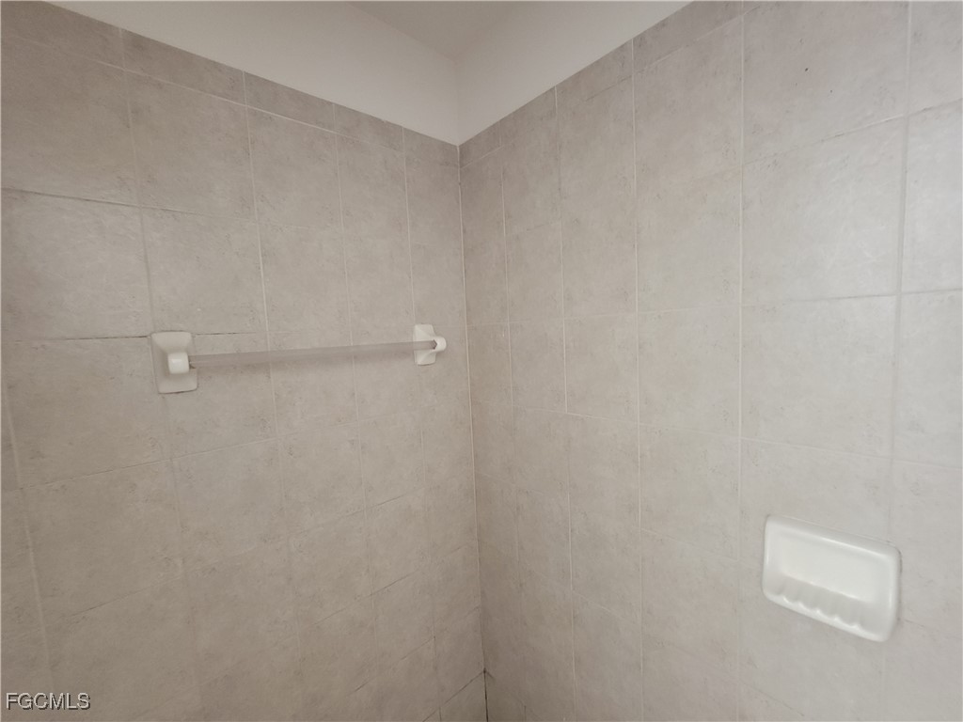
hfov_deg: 106.2
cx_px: 482
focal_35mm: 13
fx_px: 362
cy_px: 361
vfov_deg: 89.9
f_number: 2.2
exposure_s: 1/30
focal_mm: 2.2
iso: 640
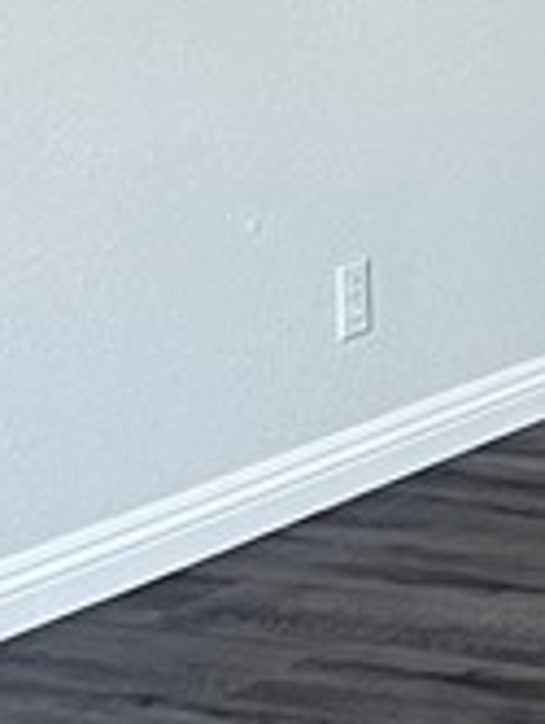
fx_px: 3350
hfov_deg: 8.7
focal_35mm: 160
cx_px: 1164
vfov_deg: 12.0
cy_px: -240
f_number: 1.5
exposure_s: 1/60
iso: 320
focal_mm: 5.7
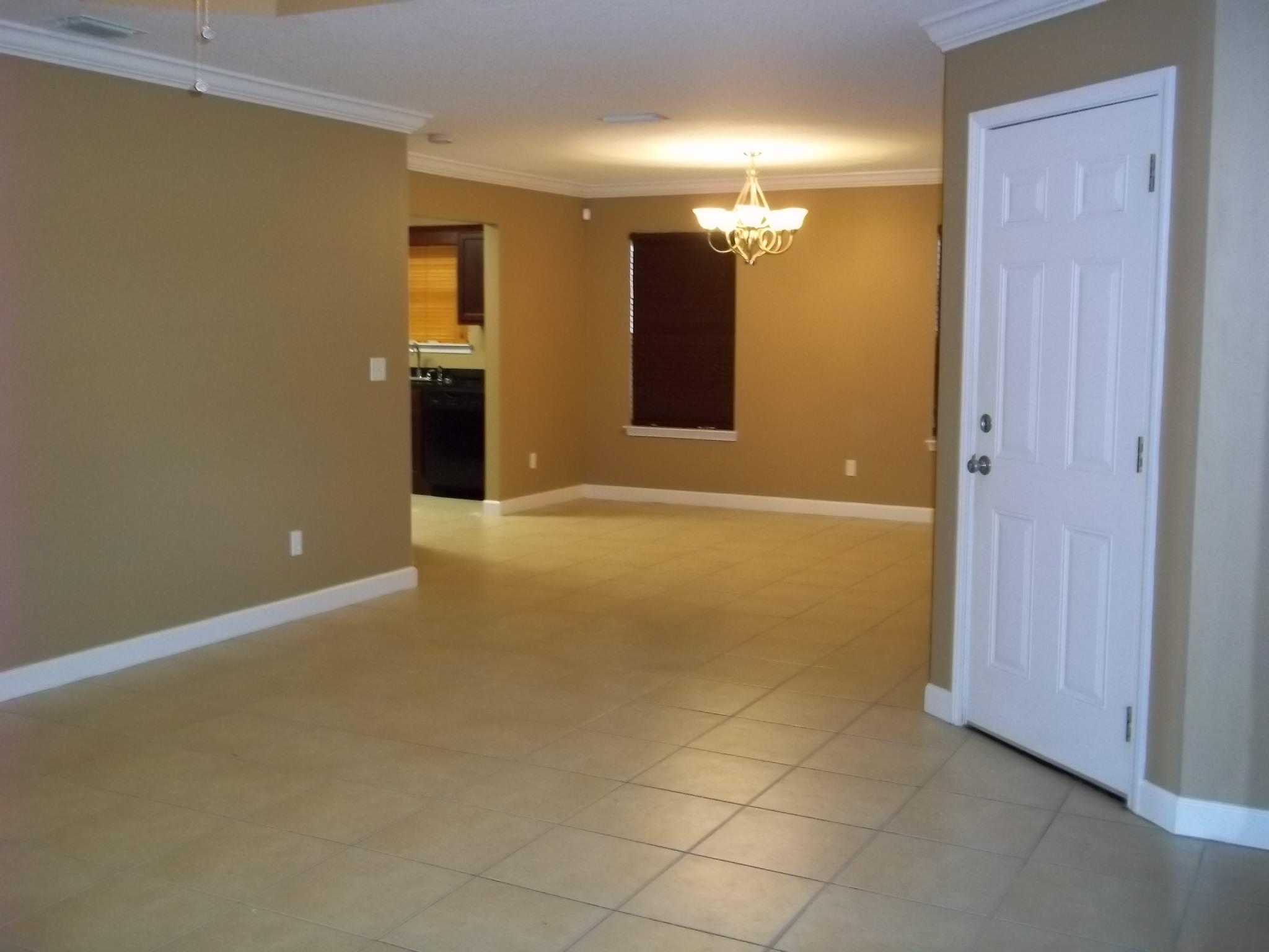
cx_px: 634
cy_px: 476
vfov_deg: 39.7
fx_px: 1320
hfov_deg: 51.4
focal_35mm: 36
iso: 320
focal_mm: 6.5
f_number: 3.1
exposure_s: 1/30
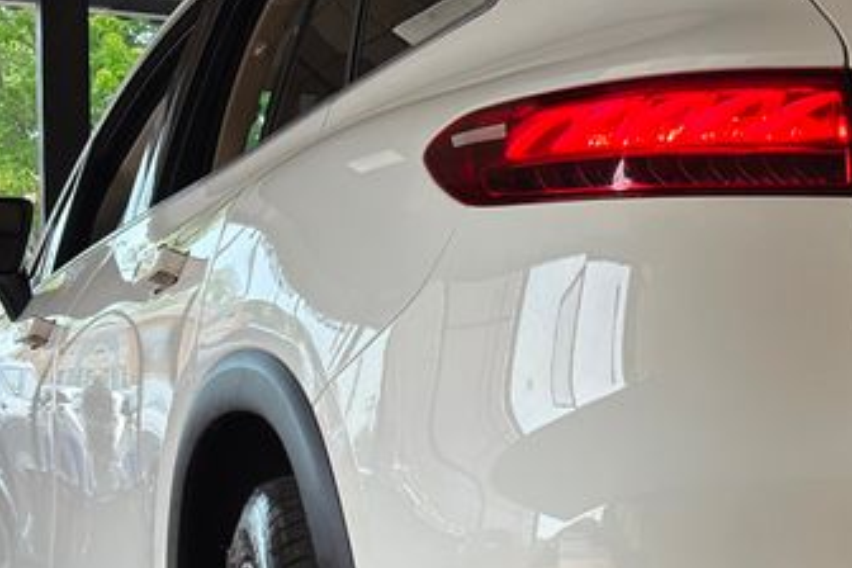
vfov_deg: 14.3
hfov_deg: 21.2
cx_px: 664
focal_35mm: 95
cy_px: 512
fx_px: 2248
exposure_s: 1/980
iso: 80
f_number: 1.78
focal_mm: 6.86
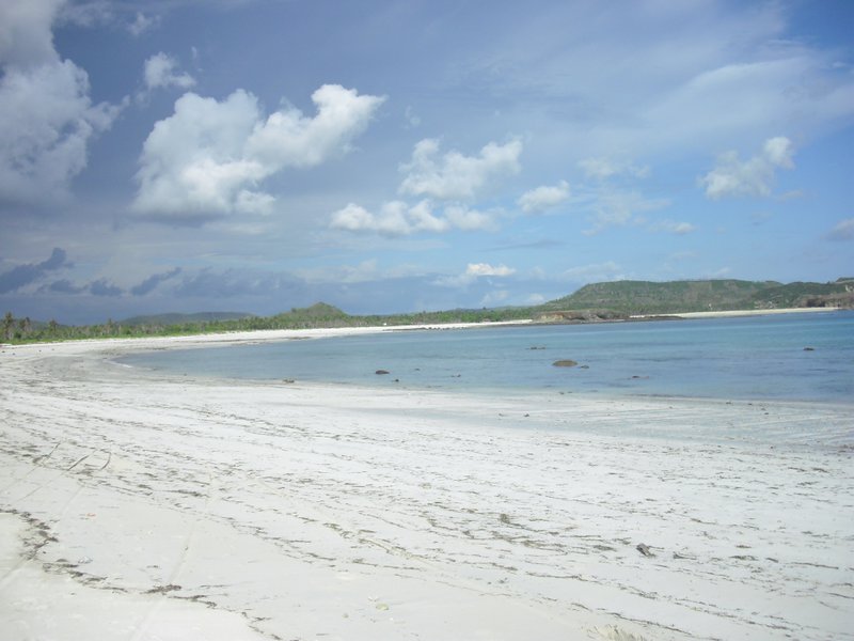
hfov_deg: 49.0
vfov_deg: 37.7
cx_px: 427
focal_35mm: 38
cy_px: 320
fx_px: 937
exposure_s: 1/400
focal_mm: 6.2
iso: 100
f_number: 8
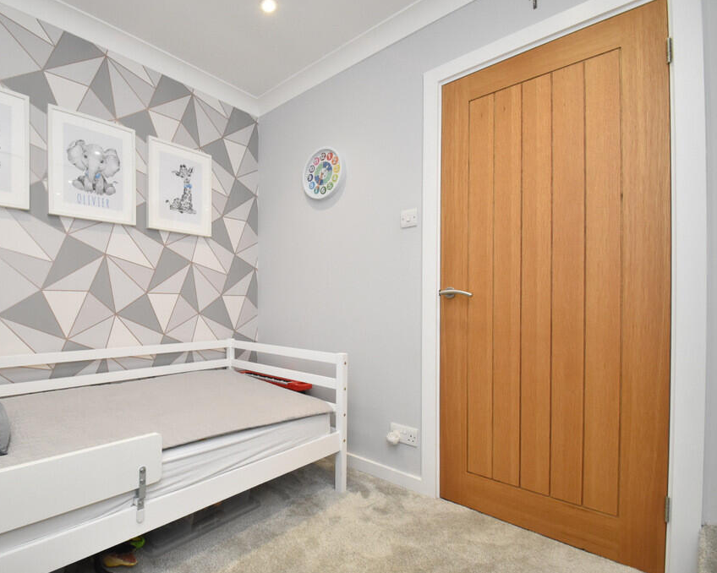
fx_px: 361
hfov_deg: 88.5
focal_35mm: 17
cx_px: 285
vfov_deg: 77.0
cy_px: 286
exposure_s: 1/60
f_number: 9
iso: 1600
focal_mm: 10
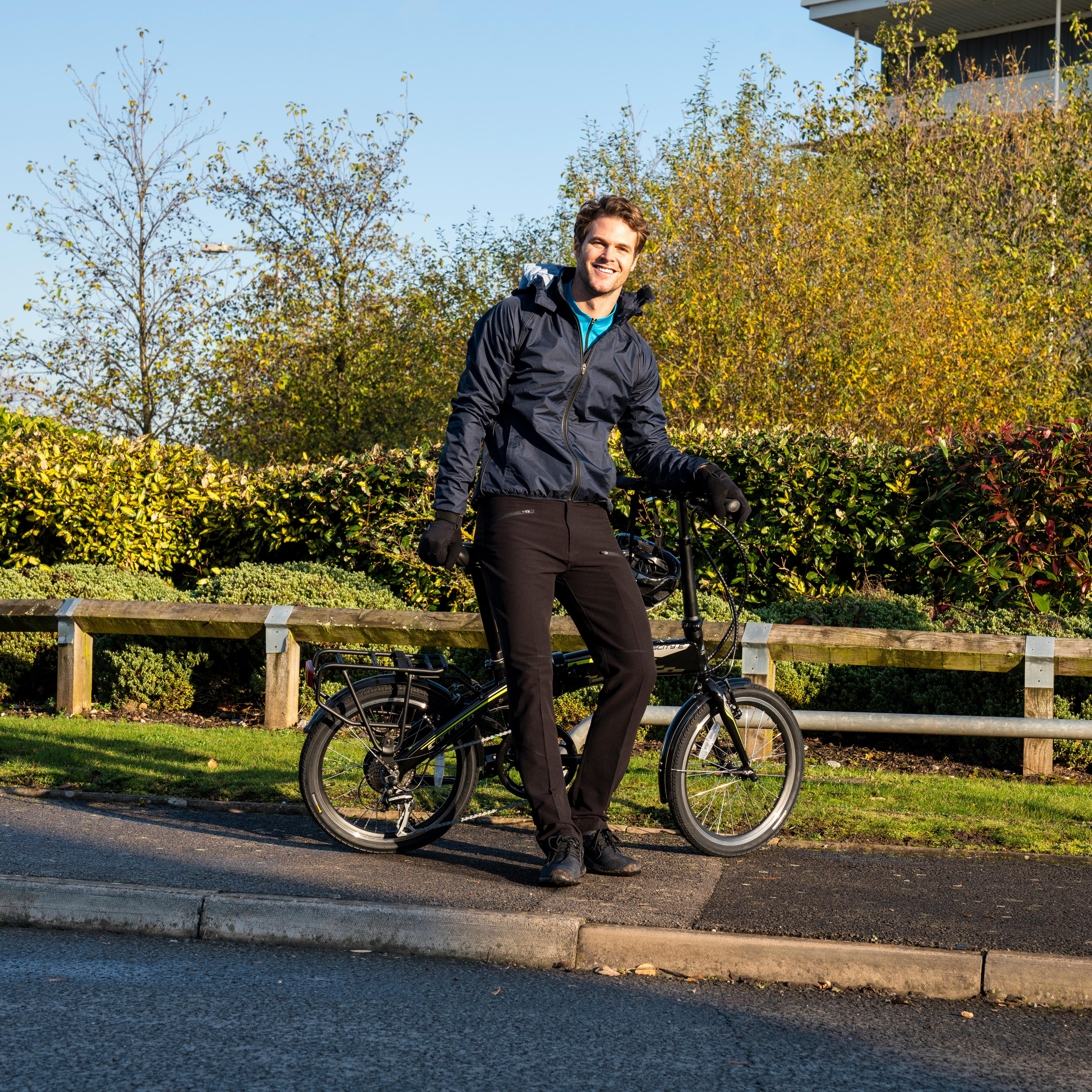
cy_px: 533
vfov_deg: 21.7
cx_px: 551
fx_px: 2855
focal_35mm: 80
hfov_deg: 21.7
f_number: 8
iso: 100
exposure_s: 1/125
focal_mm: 60
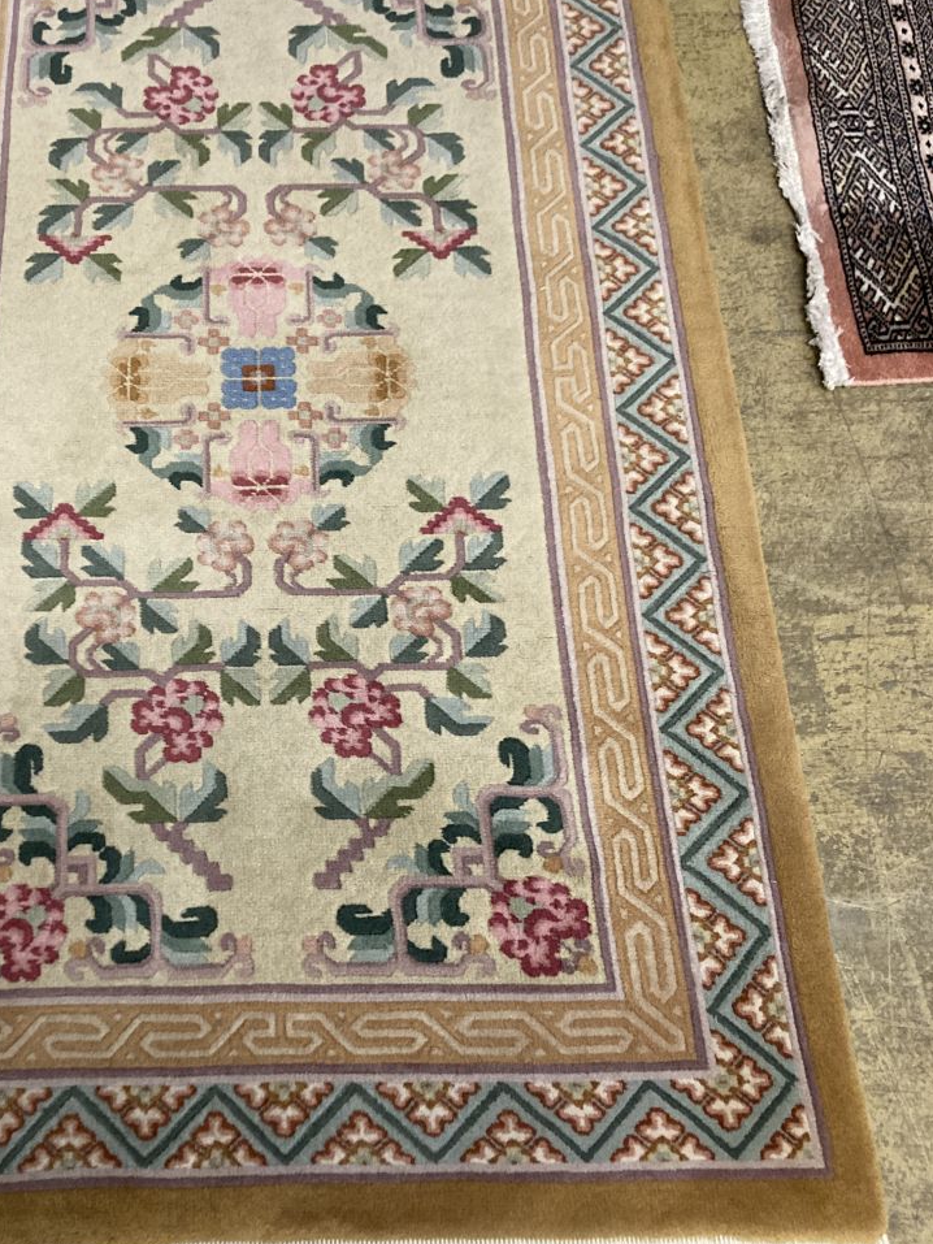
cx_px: 288
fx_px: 1401
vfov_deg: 47.8
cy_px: 600
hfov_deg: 36.3
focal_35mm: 39
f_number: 1.8
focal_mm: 3.99
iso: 320
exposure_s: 1/50
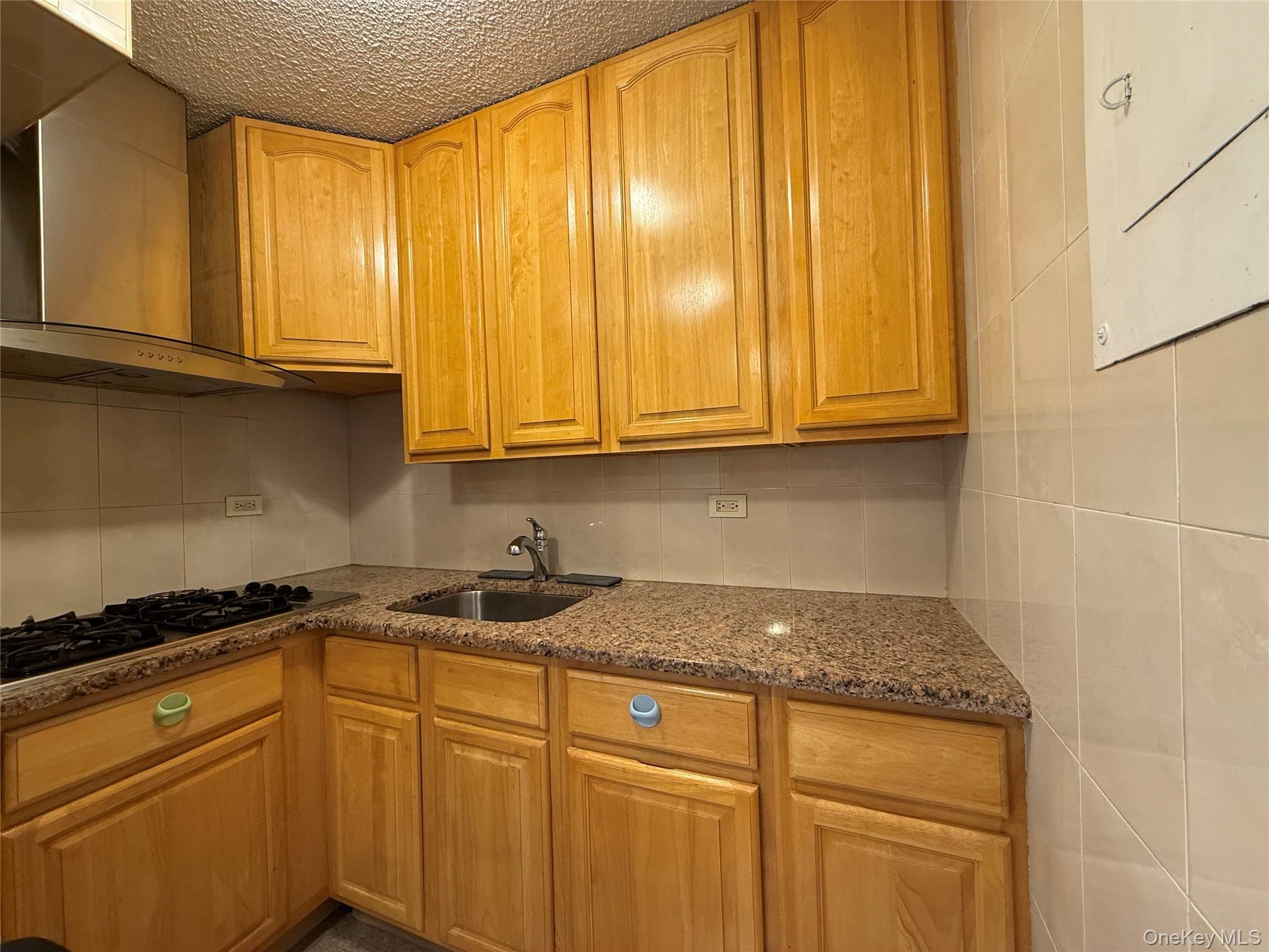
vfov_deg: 85.7
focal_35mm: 14
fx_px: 513
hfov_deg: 102.1
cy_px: 476
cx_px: 634
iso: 200
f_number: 2.2
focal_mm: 2.22
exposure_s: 1/60
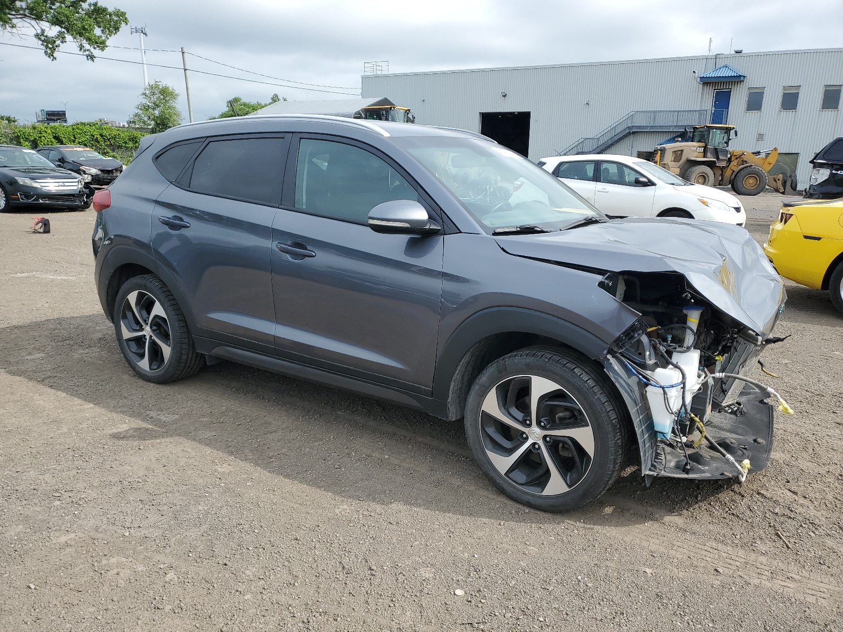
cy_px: 316
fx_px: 633
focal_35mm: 26
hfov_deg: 67.3
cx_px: 422
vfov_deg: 53.1
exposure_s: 1/2000
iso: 50
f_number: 1.5
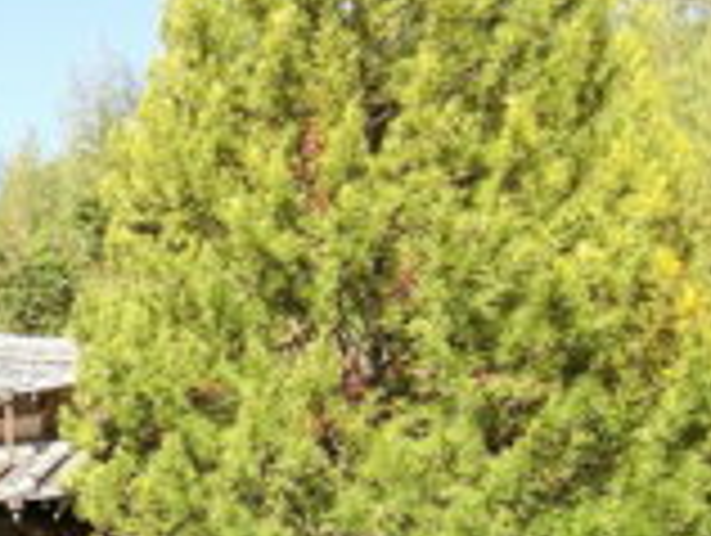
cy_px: 649
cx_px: -140
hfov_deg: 32.7
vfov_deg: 26.8
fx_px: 987
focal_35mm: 48
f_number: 2.7
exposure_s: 1/400
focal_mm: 4.06
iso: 80
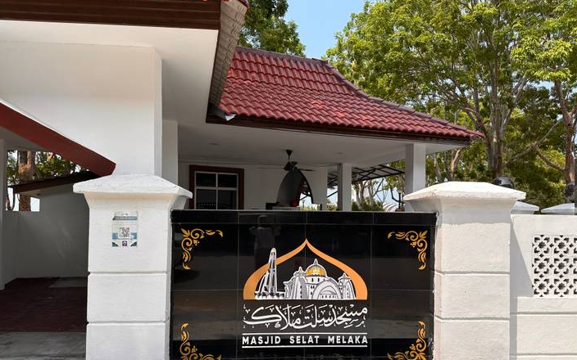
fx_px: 409
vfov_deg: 47.3
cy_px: 215
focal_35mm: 26
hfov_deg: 70.4
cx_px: 287
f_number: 1.78
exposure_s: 1/3058
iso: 80
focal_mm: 6.86
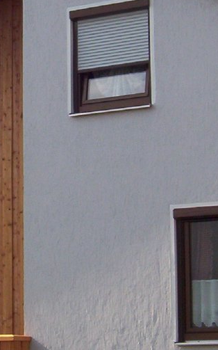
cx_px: -1
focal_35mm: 129
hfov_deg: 10.1
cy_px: 141
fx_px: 1227
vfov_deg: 16.2
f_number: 5.97
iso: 100
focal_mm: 7.88
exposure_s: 1/434
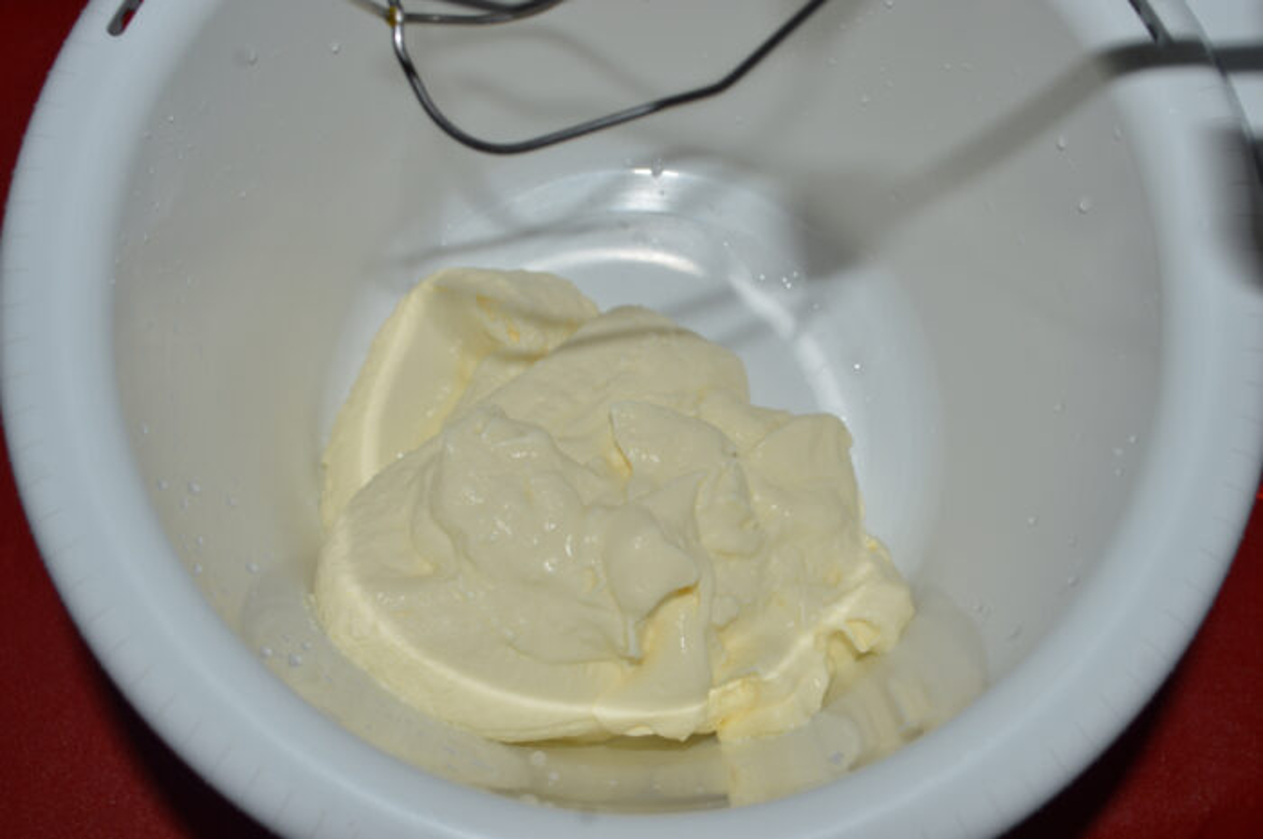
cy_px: 420
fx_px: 1367
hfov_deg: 49.6
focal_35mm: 39
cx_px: 632
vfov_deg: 34.1
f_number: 8
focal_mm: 26
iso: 100
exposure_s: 1/60
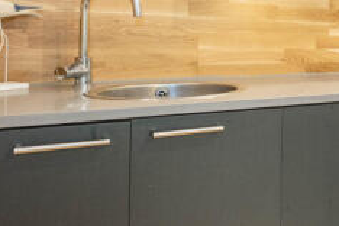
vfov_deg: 31.4
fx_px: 395
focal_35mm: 42
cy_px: 62
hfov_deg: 31.5
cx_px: 472
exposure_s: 1/5
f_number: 5.6
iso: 500
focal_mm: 10
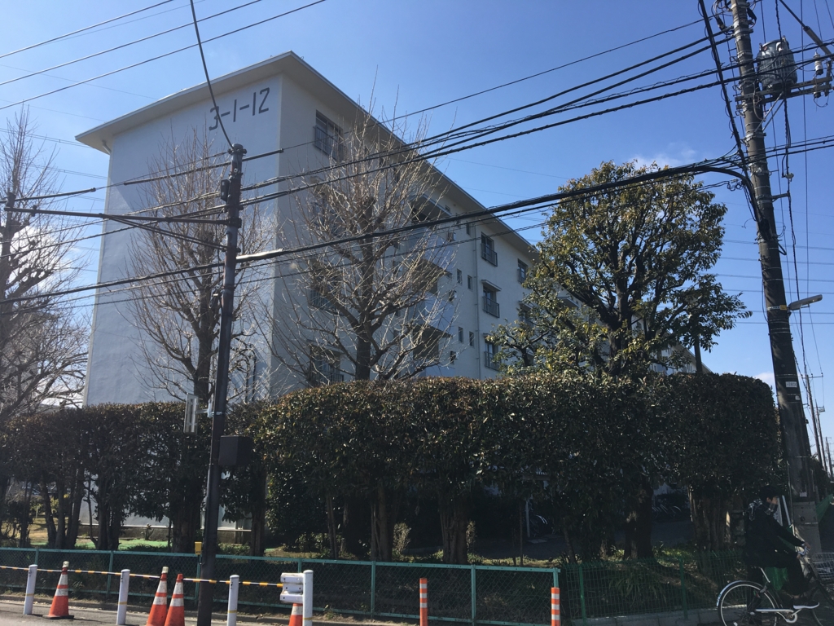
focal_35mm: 29
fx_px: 699
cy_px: 313
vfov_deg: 48.2
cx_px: 417
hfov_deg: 61.7
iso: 25
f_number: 2.2
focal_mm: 4.15
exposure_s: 1/1672
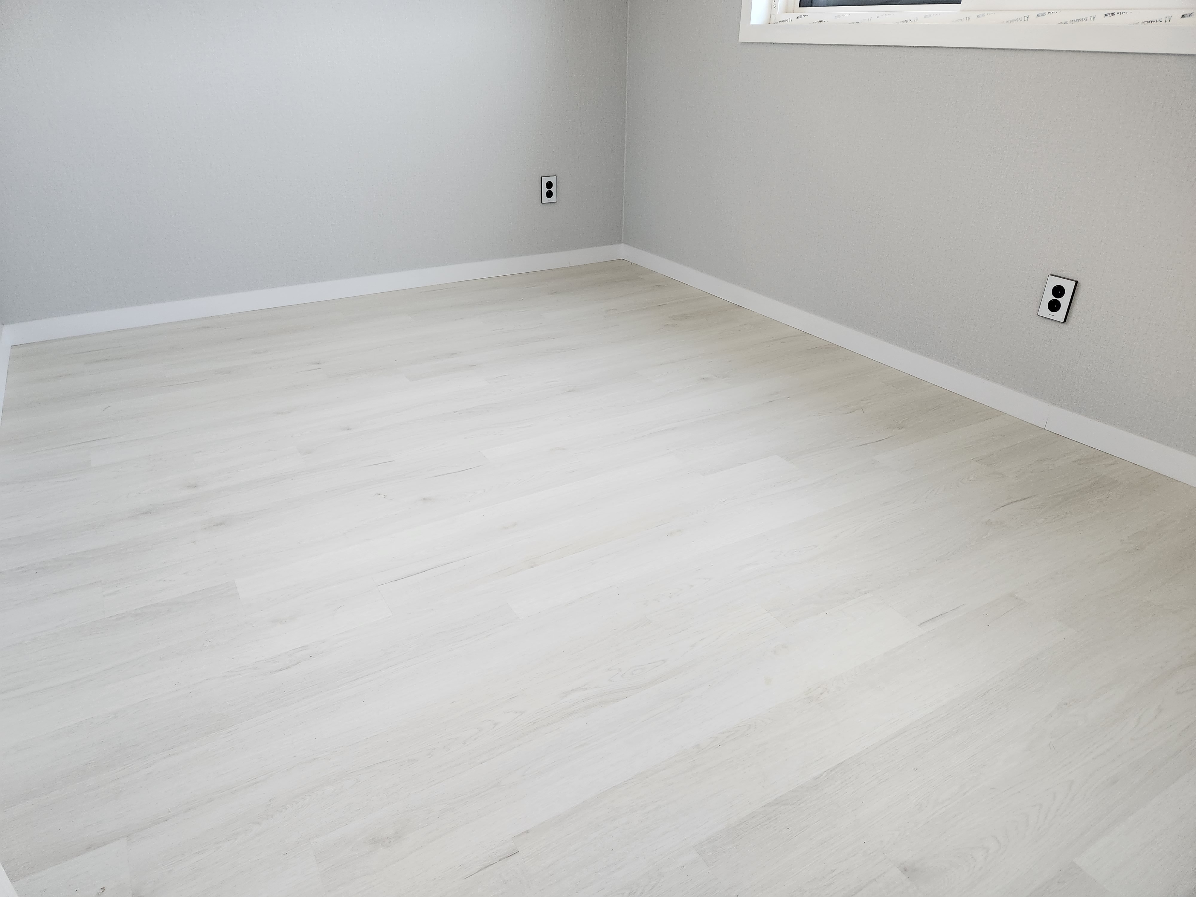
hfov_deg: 73.9
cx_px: 598
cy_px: 448
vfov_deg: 58.9
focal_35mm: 23
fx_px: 795
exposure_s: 1/120
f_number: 1.8
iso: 250
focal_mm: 5.4
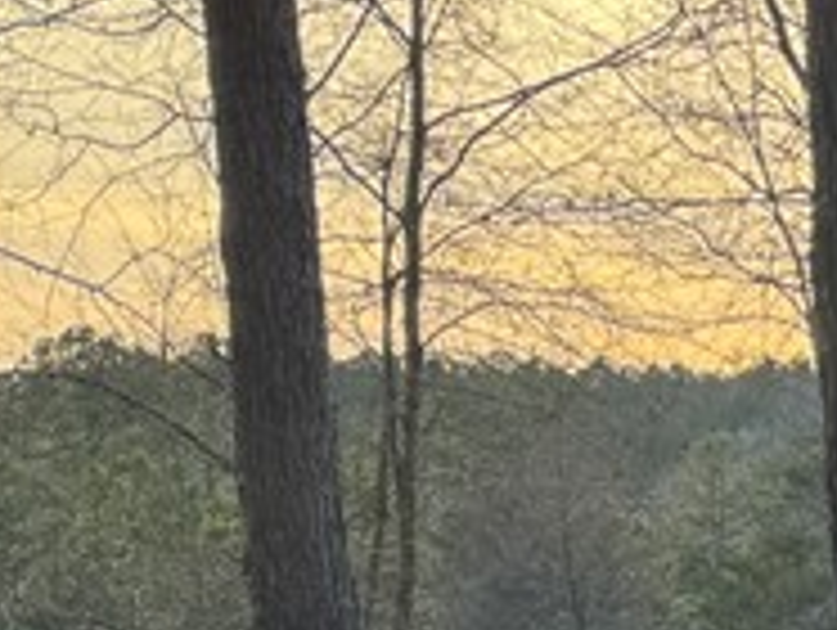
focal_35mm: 132
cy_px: 1035
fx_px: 3196
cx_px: 2264
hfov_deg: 11.3
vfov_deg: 10.7
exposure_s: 1/287
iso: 80
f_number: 1.78
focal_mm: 6.86
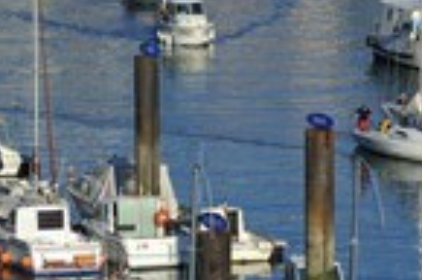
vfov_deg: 3.5
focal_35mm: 393
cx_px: 217
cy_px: -73
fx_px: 4597
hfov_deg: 5.3
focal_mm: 135
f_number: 14
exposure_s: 1/200
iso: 200
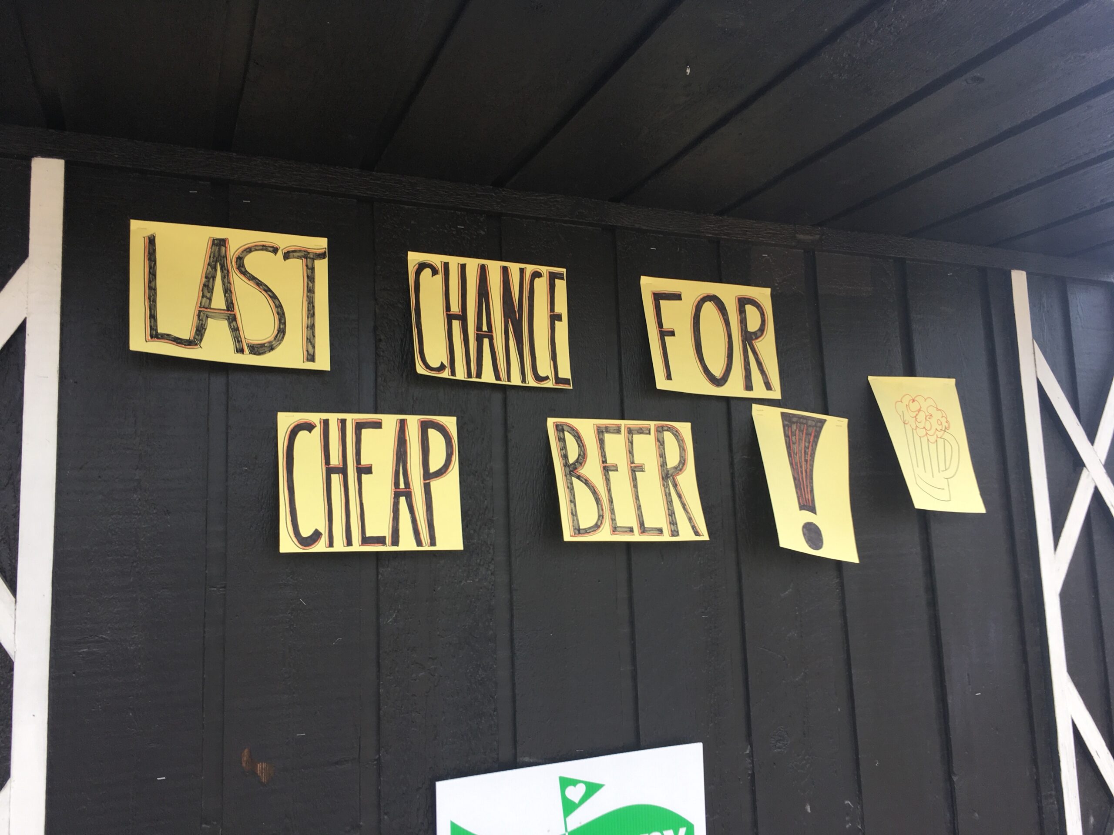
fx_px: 933
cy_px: 418
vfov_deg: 48.2
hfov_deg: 61.7
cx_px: 557
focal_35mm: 29
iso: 25
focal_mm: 4.15
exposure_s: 1/206
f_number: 2.2
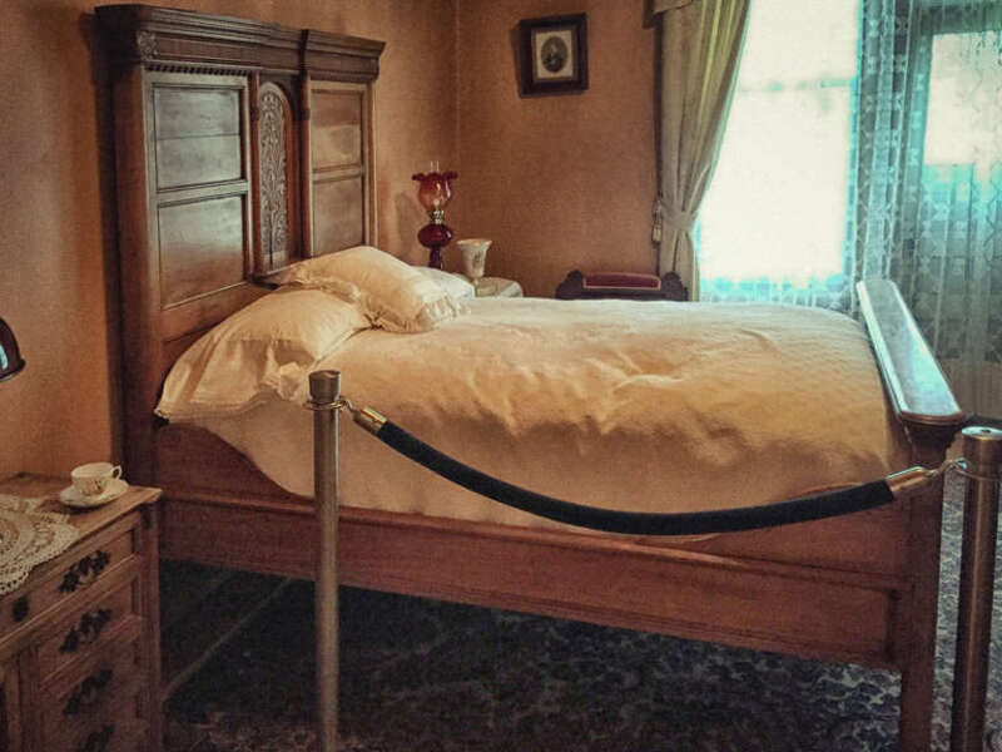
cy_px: 376
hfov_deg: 61.7
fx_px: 839
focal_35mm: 29
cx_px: 501
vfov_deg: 48.2
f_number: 2.2
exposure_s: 1/15
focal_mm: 4.15
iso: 250
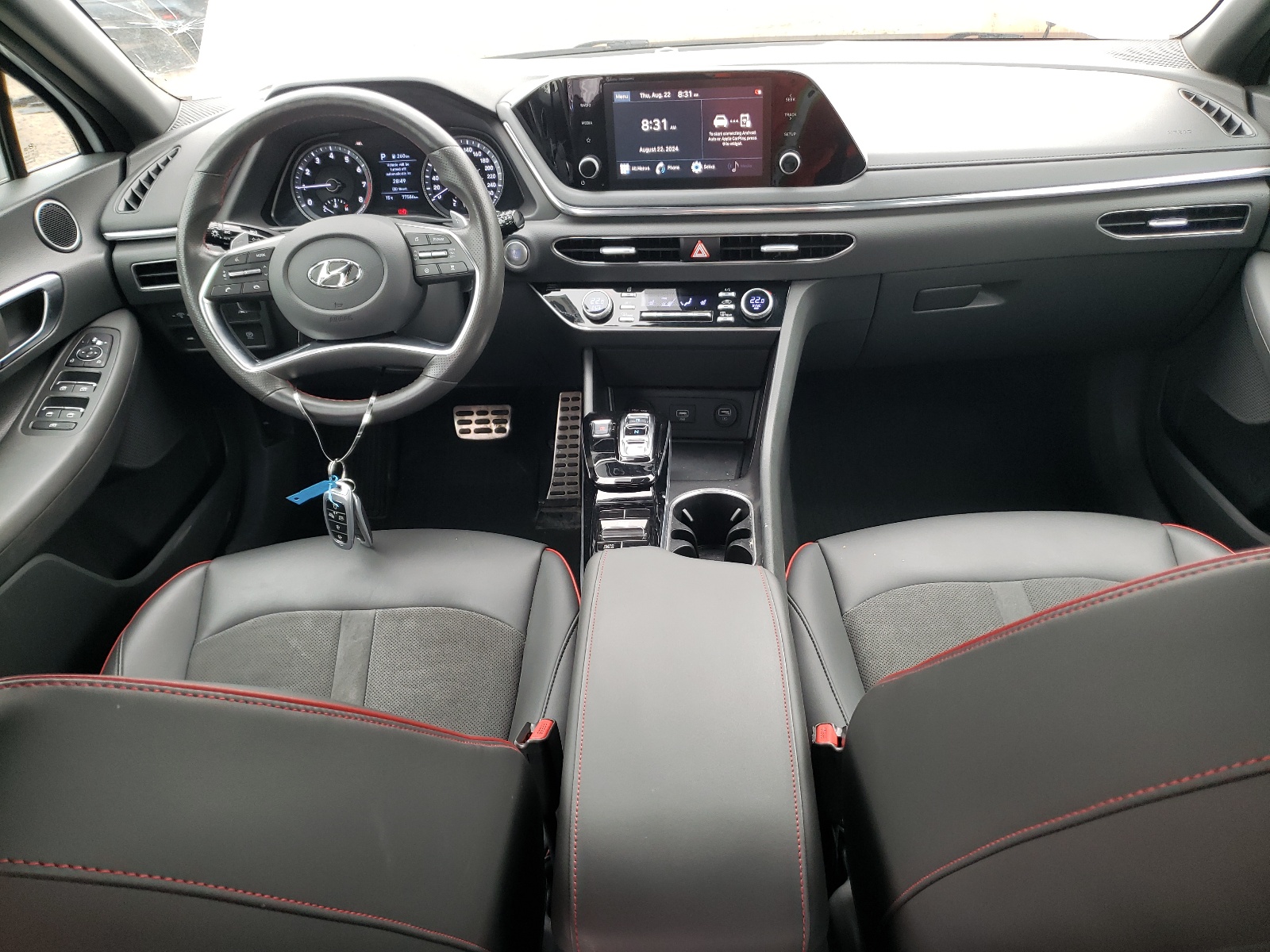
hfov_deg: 67.3
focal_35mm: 26
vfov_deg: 53.1
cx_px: 635
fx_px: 954
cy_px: 476
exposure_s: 1/60.2
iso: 74
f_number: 1.5
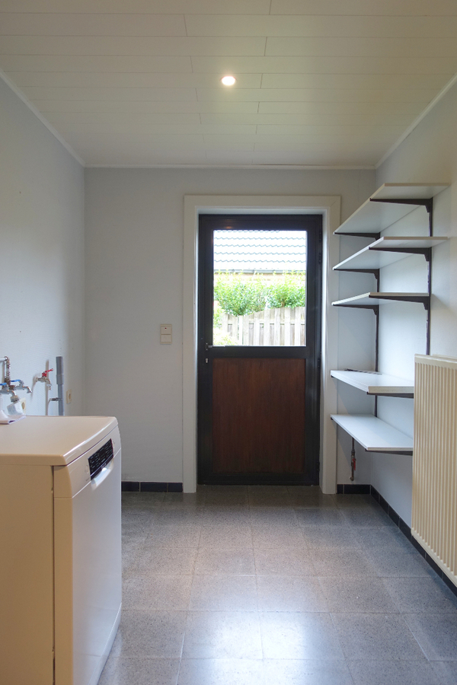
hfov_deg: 53.1
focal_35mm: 24
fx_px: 457
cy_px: 342
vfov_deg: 73.7
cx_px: 228
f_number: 2.2
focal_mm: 8.8
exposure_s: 1/30
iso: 125
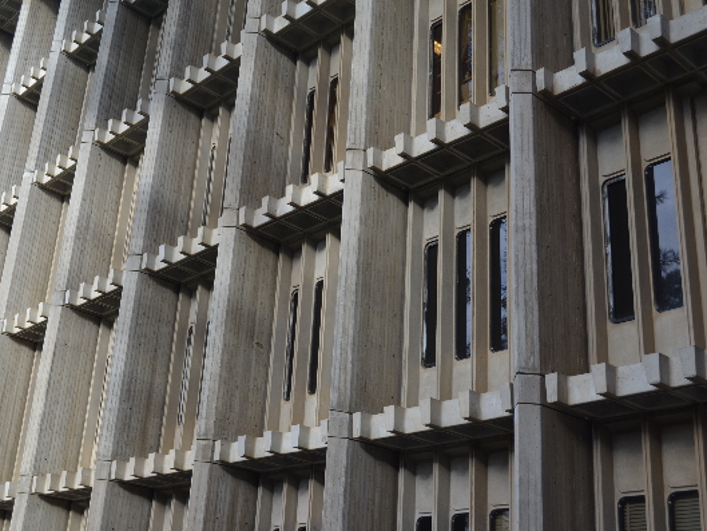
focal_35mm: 46
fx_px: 940
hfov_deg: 41.2
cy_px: 265
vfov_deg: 31.5
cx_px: 334
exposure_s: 1/160
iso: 200
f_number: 6.3
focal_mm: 28
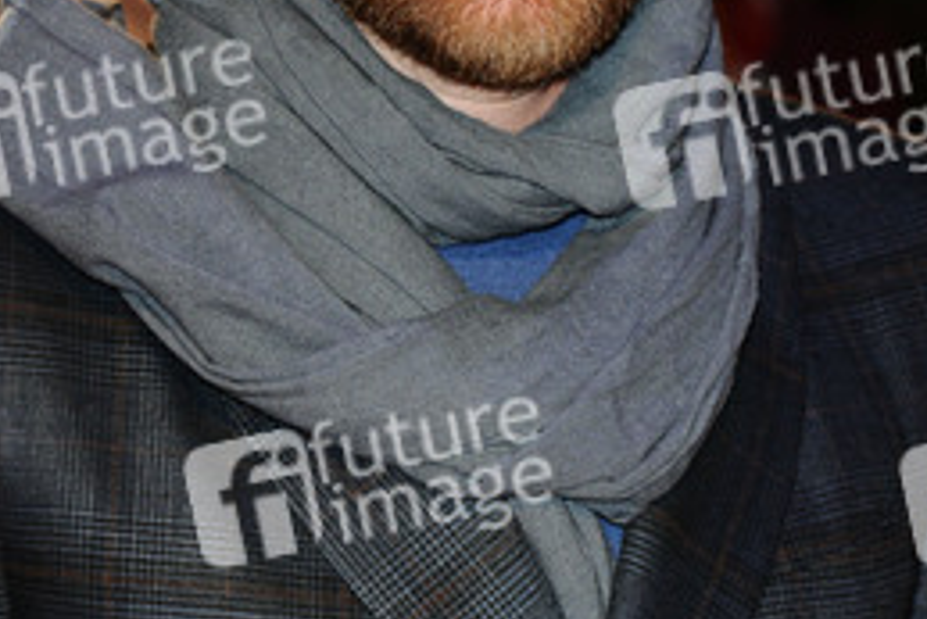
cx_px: 474
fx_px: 5488
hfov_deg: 9.7
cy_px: -54
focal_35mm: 213
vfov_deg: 6.4
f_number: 4.5
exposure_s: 1/200
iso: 640
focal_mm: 92
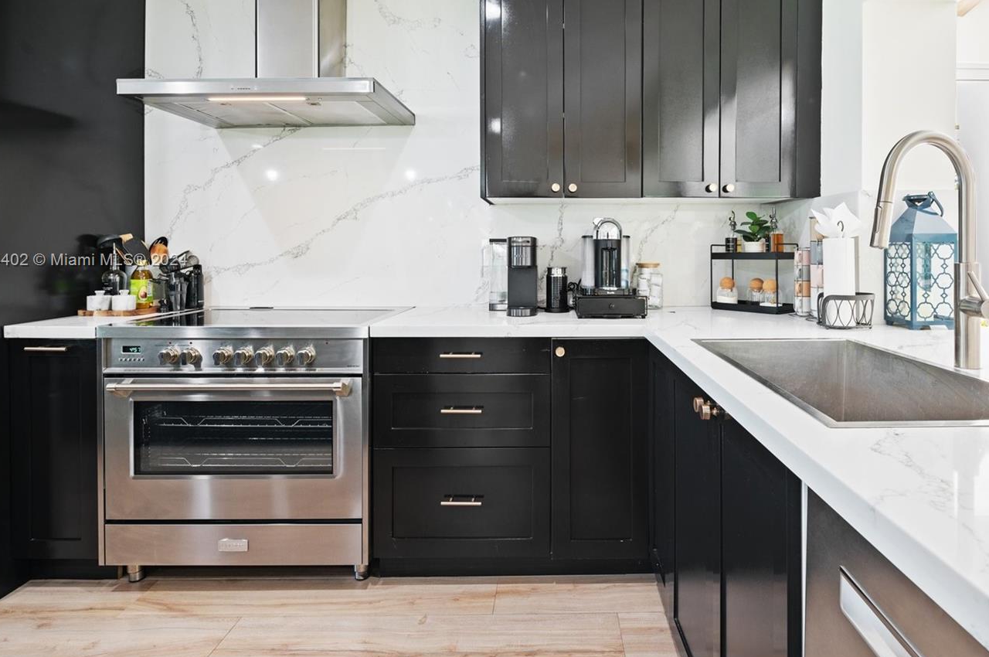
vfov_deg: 61.2
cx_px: 559
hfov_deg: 83.6
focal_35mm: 20
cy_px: 262
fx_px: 549
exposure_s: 1/2
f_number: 8
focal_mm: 16
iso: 200
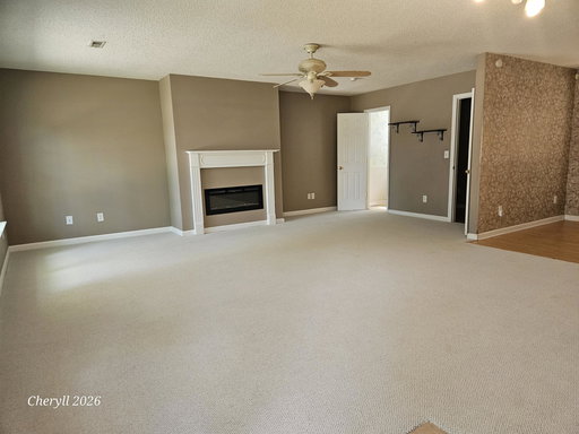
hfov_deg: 73.9
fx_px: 385
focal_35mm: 23
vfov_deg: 58.9
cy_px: 217
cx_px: 290
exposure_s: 1/240
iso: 400
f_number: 1.8
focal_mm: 5.4
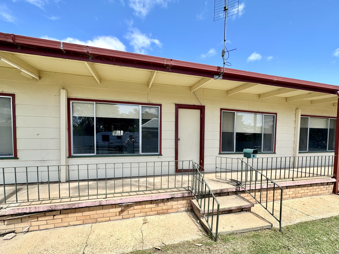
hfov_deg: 94.5
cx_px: 176
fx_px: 157
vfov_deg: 77.7
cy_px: 145
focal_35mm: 16
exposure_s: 1/744
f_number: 2.2
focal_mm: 2.22
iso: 40
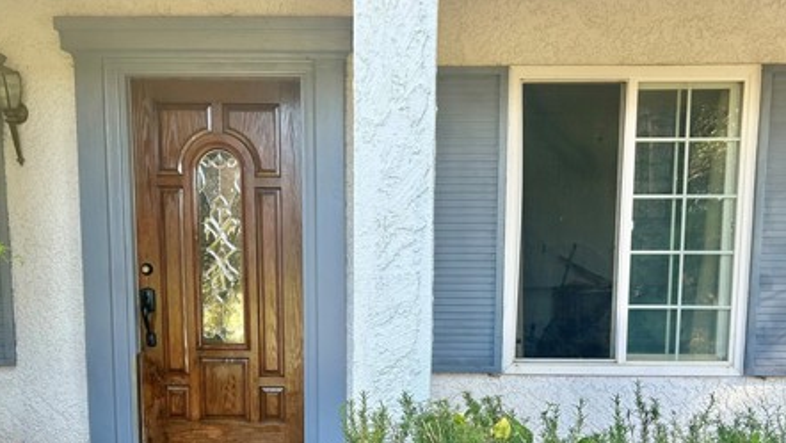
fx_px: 855
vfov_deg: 28.3
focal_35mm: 41
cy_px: 368
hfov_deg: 49.4
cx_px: 405
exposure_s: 1/121
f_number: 1.5
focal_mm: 5.7
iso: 32
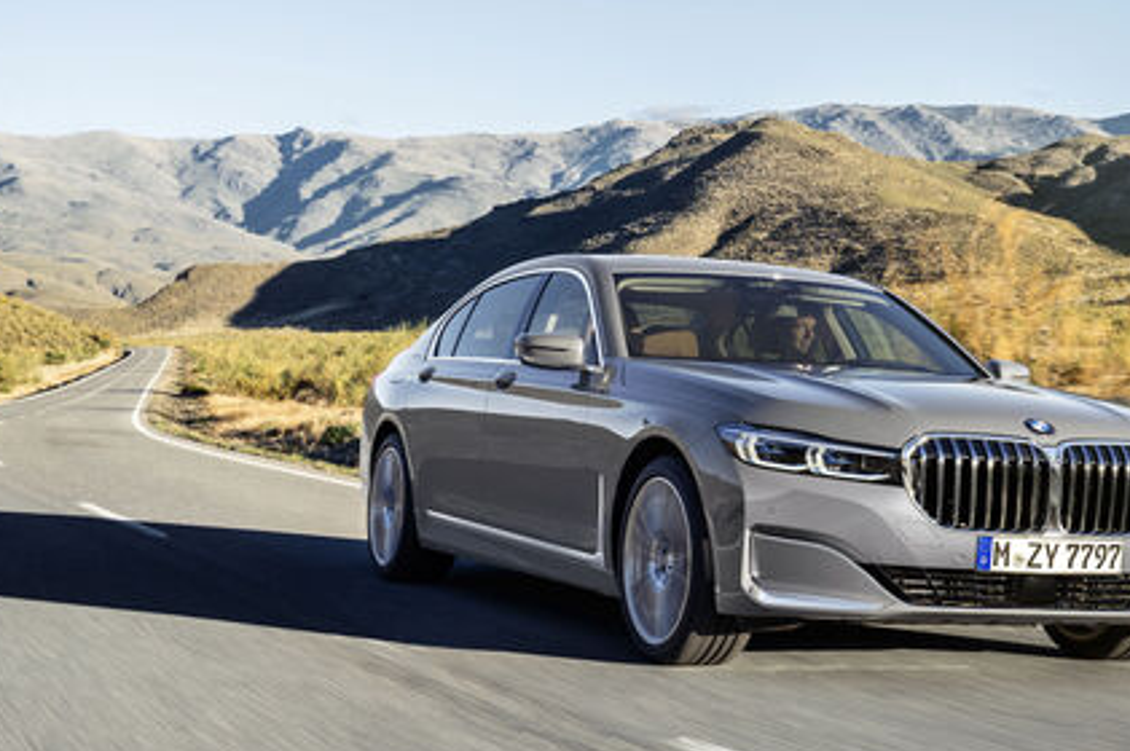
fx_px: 2195
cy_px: 433
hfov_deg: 28.8
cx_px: 633
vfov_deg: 19.4
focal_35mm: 70
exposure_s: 1/30
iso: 100
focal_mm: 48
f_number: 13
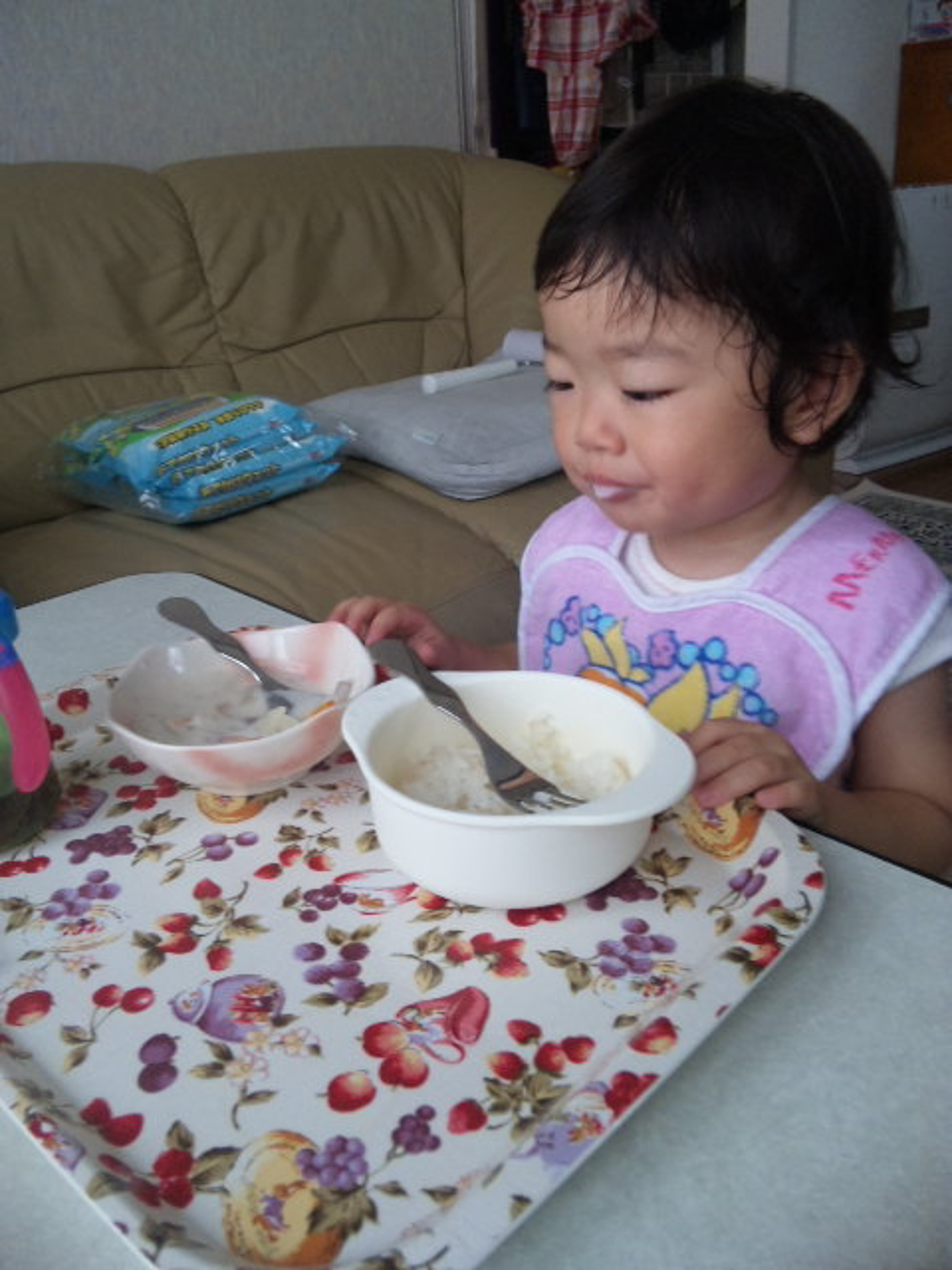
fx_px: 1063
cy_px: 635
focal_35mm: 29
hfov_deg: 48.2
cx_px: 476
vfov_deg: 61.7
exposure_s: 1/12.5
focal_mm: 4.82
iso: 110
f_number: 2.8
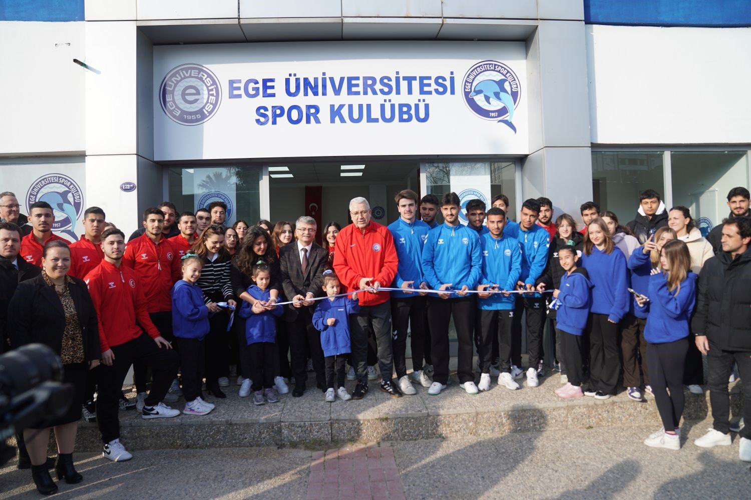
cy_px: 250
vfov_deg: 53.1
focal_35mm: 24
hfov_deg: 73.7
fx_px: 501
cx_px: 376
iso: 100
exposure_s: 1/400
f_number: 3.2
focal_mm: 24
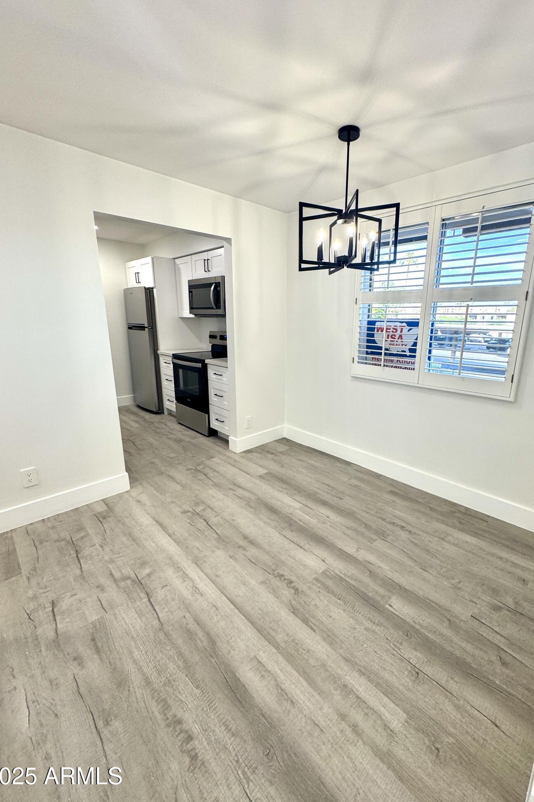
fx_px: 334
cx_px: 293
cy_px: 401
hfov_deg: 77.1
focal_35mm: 15
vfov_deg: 100.4
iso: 100
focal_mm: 2.22
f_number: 2.2
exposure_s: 1/120
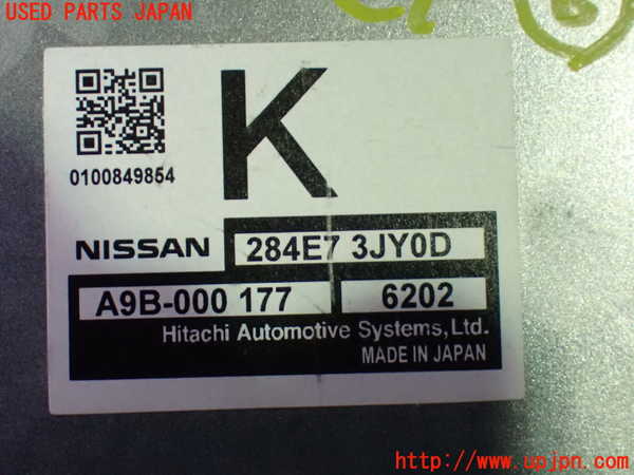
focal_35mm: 71
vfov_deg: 20.7
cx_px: 317
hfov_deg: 27.4
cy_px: 238
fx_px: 1300
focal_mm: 12.73
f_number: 3.9
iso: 1600
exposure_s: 1/60
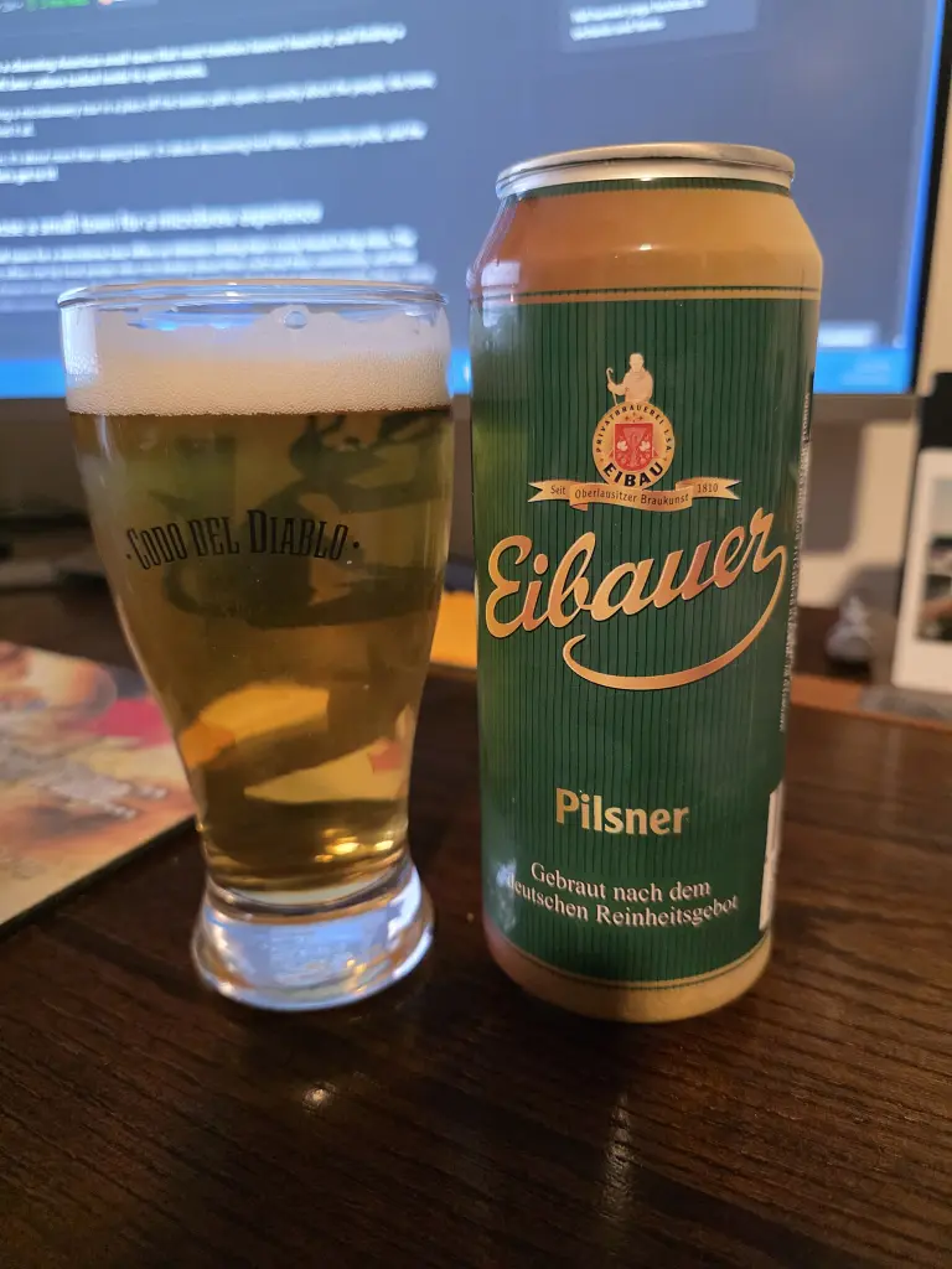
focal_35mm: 23
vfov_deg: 73.9
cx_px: 476
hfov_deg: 58.9
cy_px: 634
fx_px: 843
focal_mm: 6.3
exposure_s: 1/120
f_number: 1.7
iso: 1600
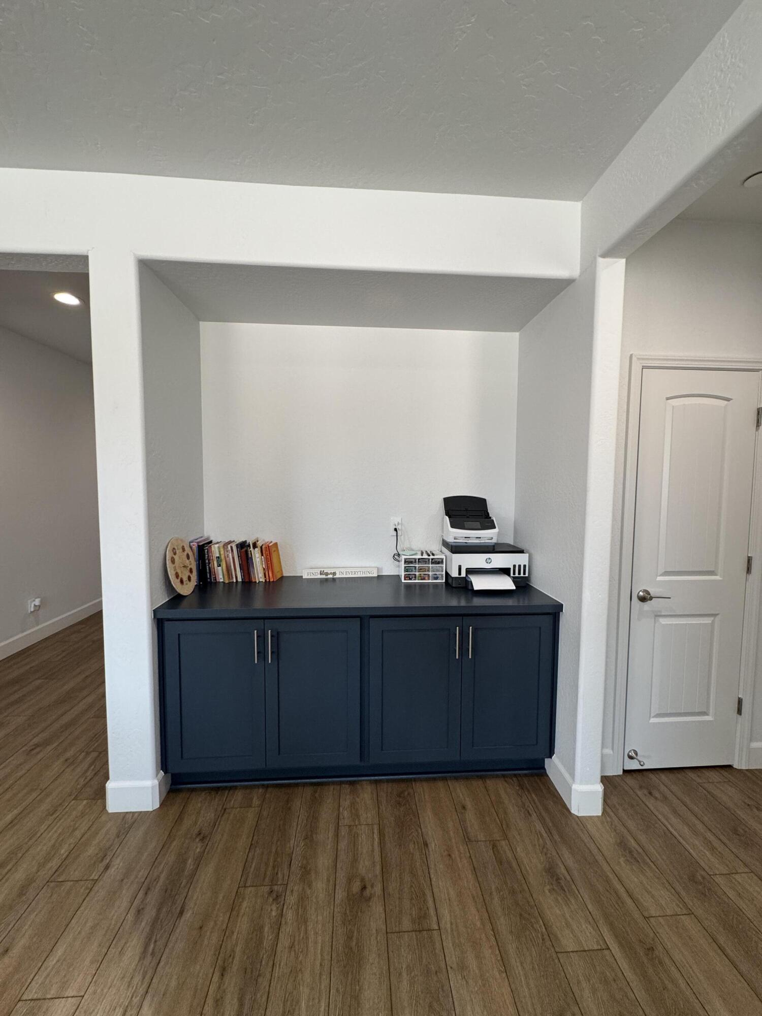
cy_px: 508
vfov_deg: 102.1
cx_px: 381
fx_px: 411
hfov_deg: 85.7
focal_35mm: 14
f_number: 2.2
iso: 200
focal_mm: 2.22
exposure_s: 1/120
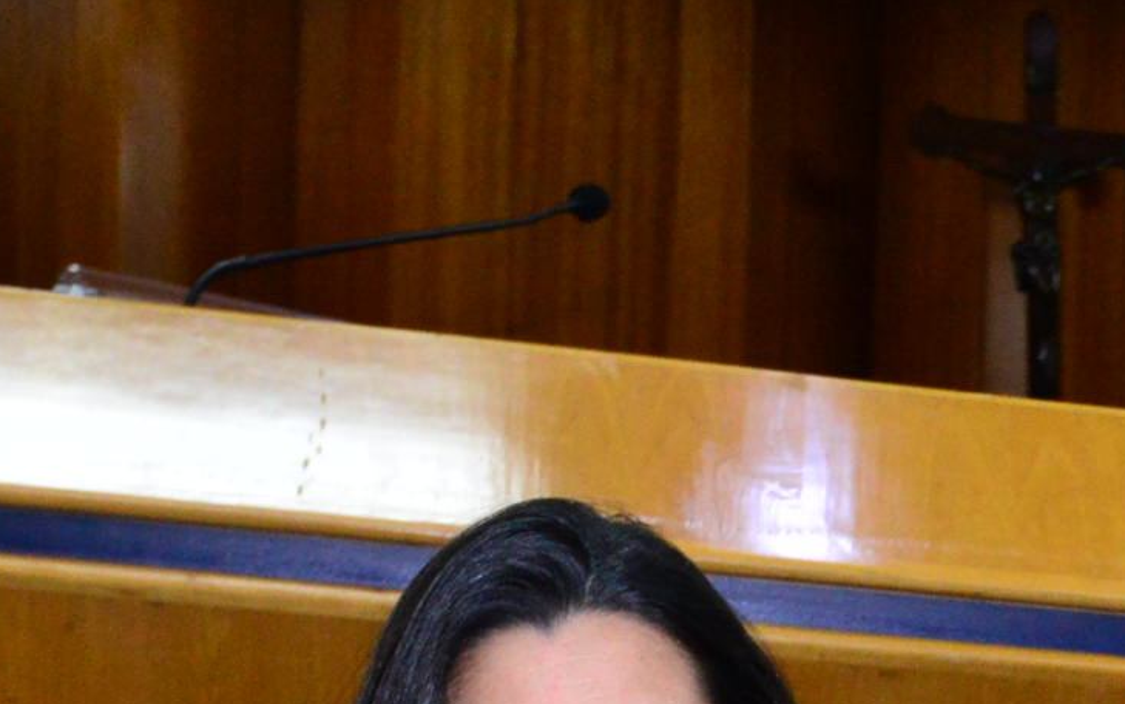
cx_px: 1492
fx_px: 3741
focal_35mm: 122
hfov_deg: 16.1
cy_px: 1399
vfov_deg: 10.0
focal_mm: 29
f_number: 8
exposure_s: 1/100
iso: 3200
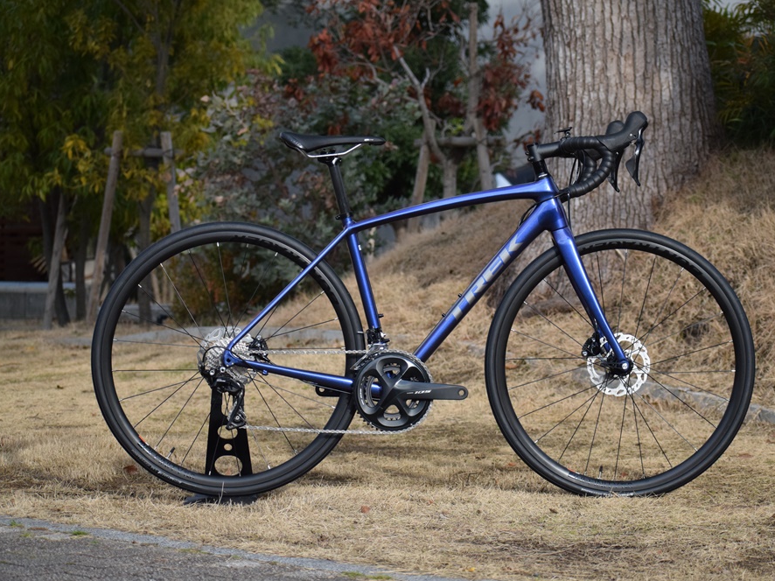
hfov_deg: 17.3
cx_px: 429
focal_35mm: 114
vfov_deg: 13.0
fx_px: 2552
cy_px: 291
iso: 1100
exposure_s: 1/4000
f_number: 4.5
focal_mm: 70
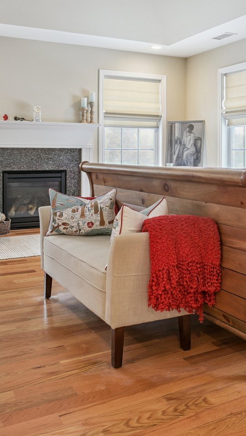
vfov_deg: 52.0
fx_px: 441
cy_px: 155
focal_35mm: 38
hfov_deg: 31.0
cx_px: 160
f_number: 11
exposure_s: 1/4
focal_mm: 17
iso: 400
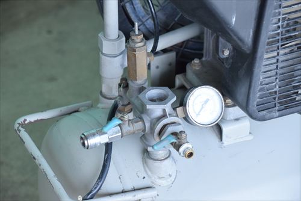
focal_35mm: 129
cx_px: 150
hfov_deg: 15.9
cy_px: 100
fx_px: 1079
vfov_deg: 10.6
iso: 1250
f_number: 6.3
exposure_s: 1/500
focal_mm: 86
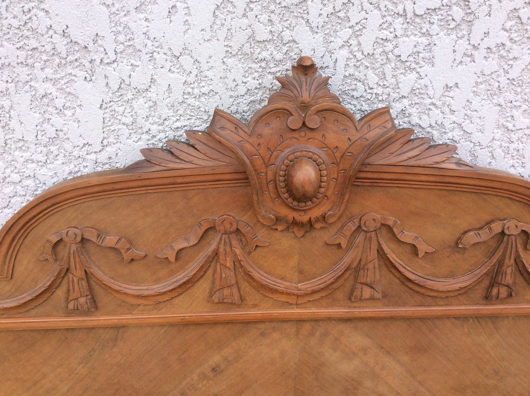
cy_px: 198
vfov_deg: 44.1
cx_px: 265
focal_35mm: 32
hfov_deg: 56.9
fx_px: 489
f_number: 2.4
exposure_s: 1/287
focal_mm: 3.3
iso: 32
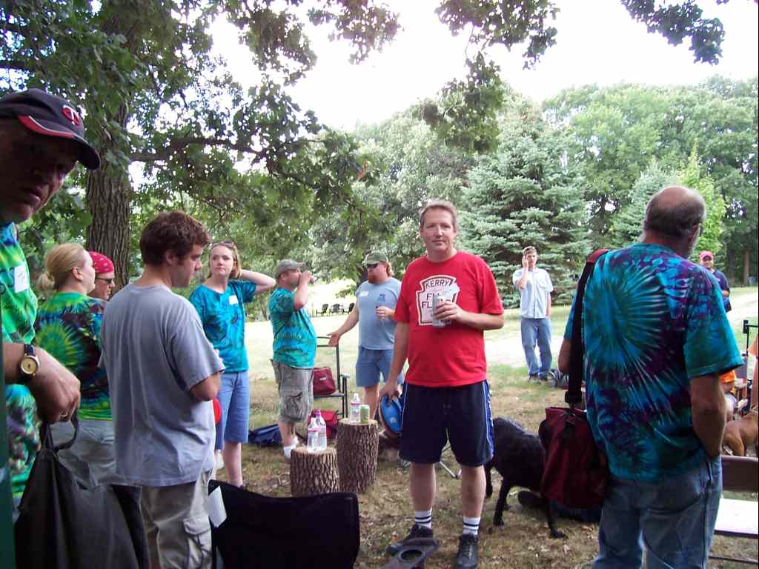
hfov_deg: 54.0
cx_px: 380
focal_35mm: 34
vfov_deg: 41.8
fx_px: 745
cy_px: 284
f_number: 2.7
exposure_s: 1/60
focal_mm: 5.6
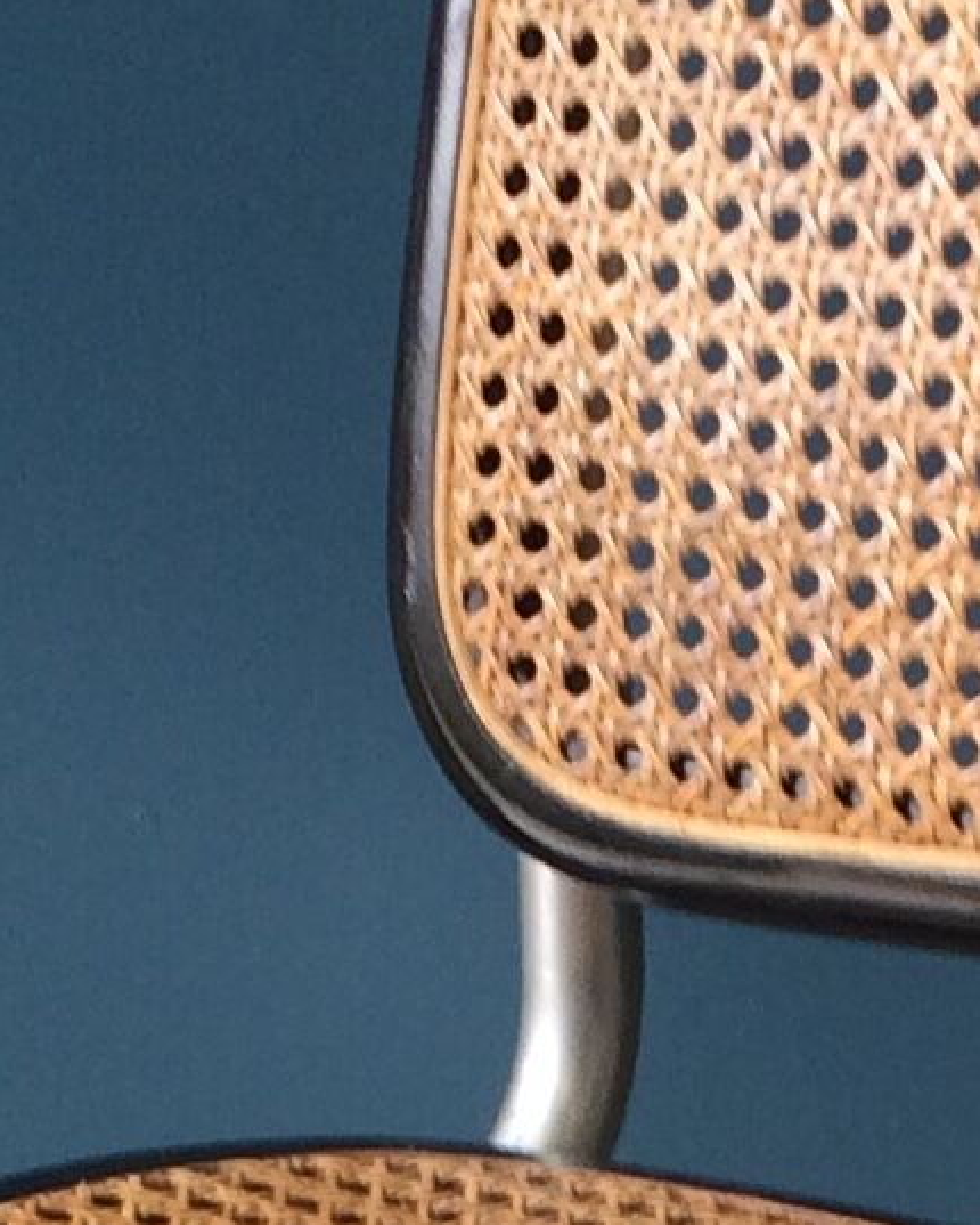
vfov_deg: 10.5
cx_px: 1110
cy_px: 2258
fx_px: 6232
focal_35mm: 172
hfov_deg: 8.9
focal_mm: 4.15
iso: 32
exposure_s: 1/33
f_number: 2.2
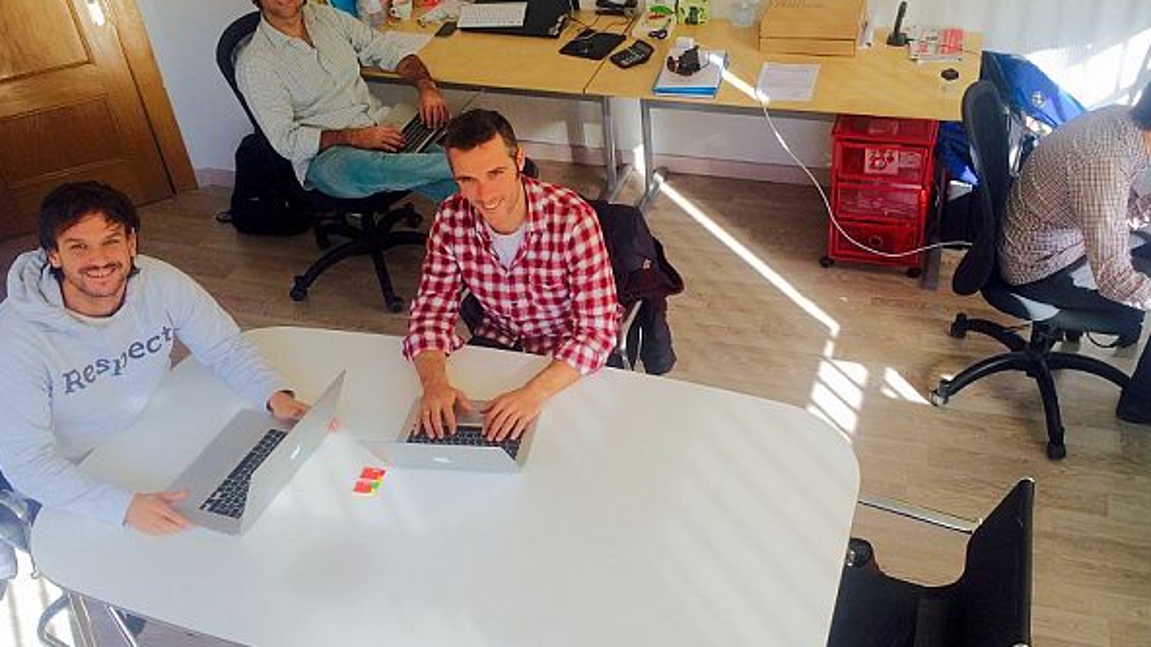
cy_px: 244
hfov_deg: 61.0
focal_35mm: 32
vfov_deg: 36.5
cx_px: 577
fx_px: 977
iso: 40
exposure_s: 1/120
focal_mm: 4.15
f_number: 2.2
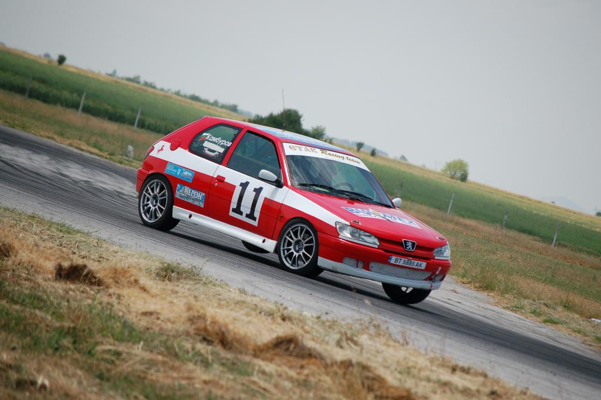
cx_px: 300
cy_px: 200
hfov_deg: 9.2
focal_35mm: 225
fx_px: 3753
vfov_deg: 6.1
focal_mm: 150
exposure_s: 1/1000
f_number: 5.3
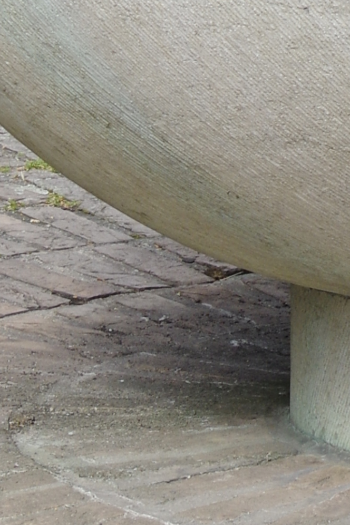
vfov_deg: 6.2
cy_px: -889
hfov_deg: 4.4
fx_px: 4550
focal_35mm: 312
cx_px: 445
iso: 200
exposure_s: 1/80
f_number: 11
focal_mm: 35
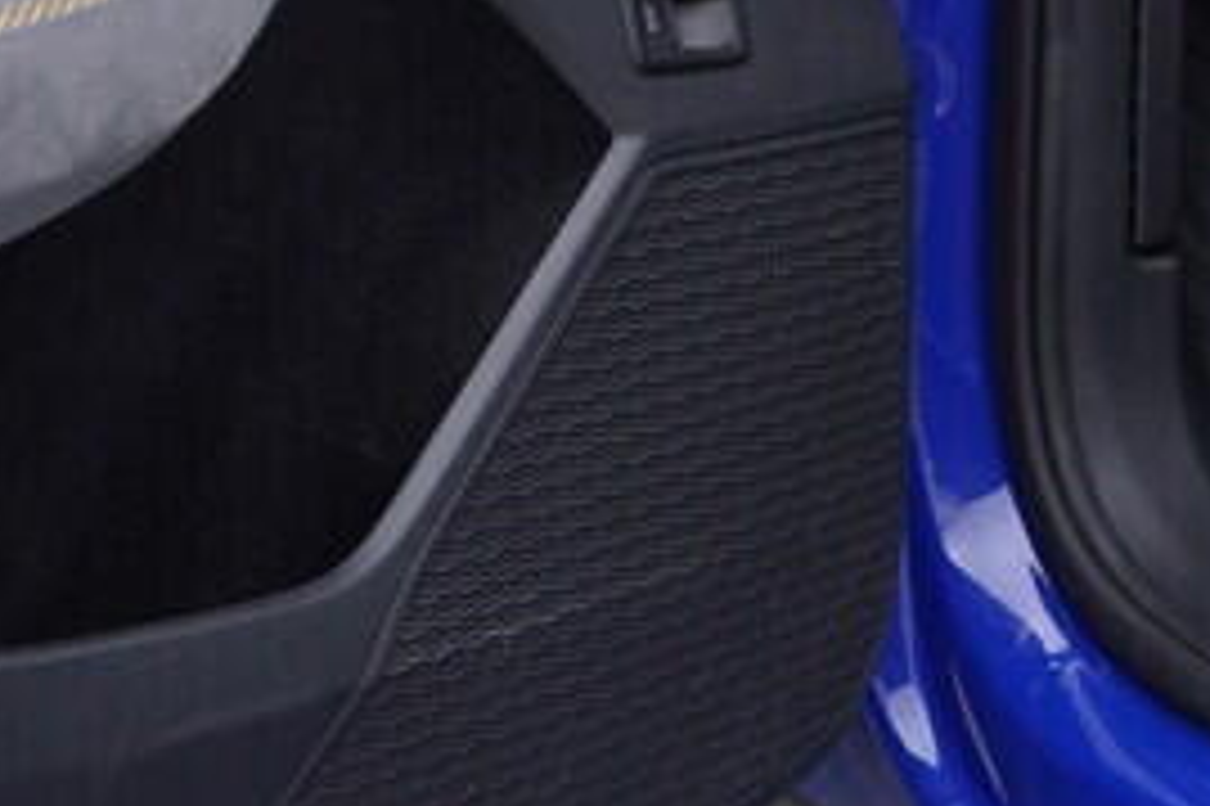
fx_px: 6483
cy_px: -621
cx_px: 1044
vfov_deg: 6.9
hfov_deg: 10.6
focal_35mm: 193
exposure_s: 1/60
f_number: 3.5
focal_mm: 24
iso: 125
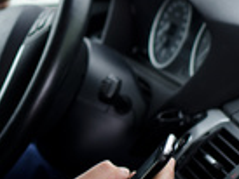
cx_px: -65
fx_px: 1541
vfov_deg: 6.7
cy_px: 30
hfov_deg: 8.7
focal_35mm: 223
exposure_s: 1/125
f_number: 2.8
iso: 100
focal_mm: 50
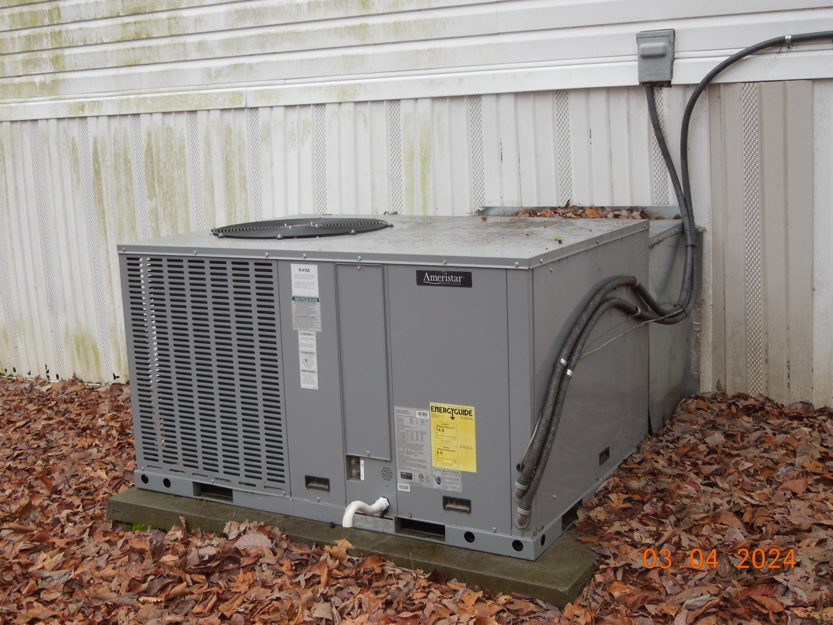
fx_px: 1035
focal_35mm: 43
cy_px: 312
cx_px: 416
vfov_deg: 33.6
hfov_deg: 43.9
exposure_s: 1/50
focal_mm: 7.8
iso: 100
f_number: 3.9
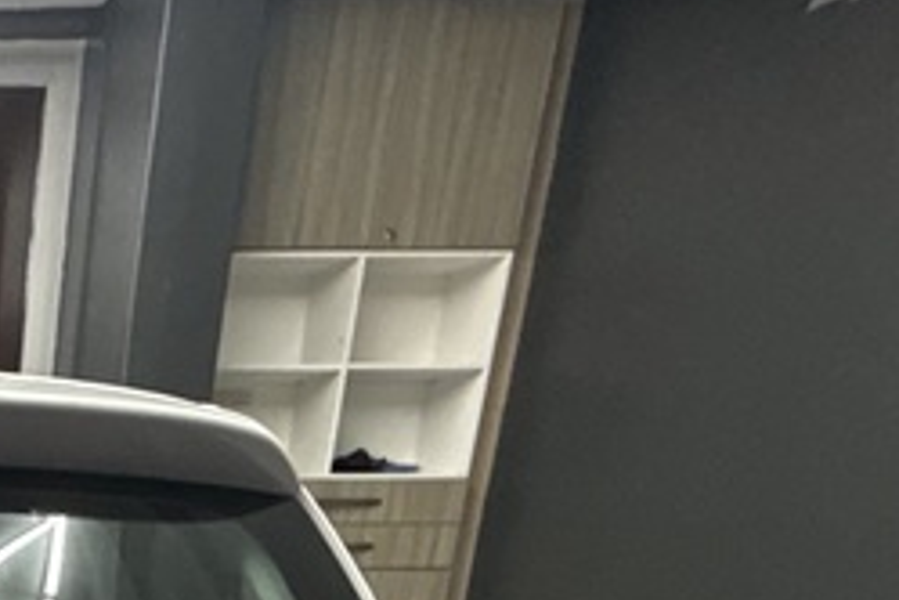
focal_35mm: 60
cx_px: -394
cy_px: 1171
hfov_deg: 26.1
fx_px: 1498
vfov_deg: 17.1
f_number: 2.2
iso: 200
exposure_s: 1/100
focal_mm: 2.22
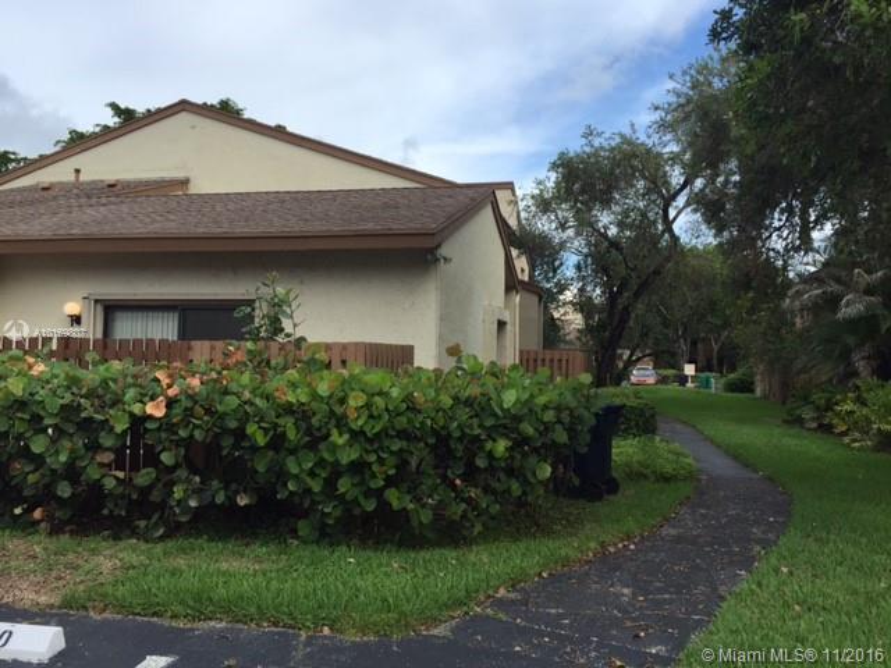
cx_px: 446
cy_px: 334
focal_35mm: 29
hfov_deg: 61.7
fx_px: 746
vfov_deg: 48.2
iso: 32
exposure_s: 1/964
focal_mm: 4.15
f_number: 2.2
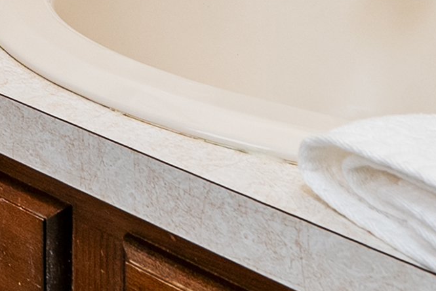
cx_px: -452
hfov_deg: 15.6
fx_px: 1236
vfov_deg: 11.7
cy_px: -329
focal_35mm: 102
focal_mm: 16
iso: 400
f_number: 7.1
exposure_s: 1/20
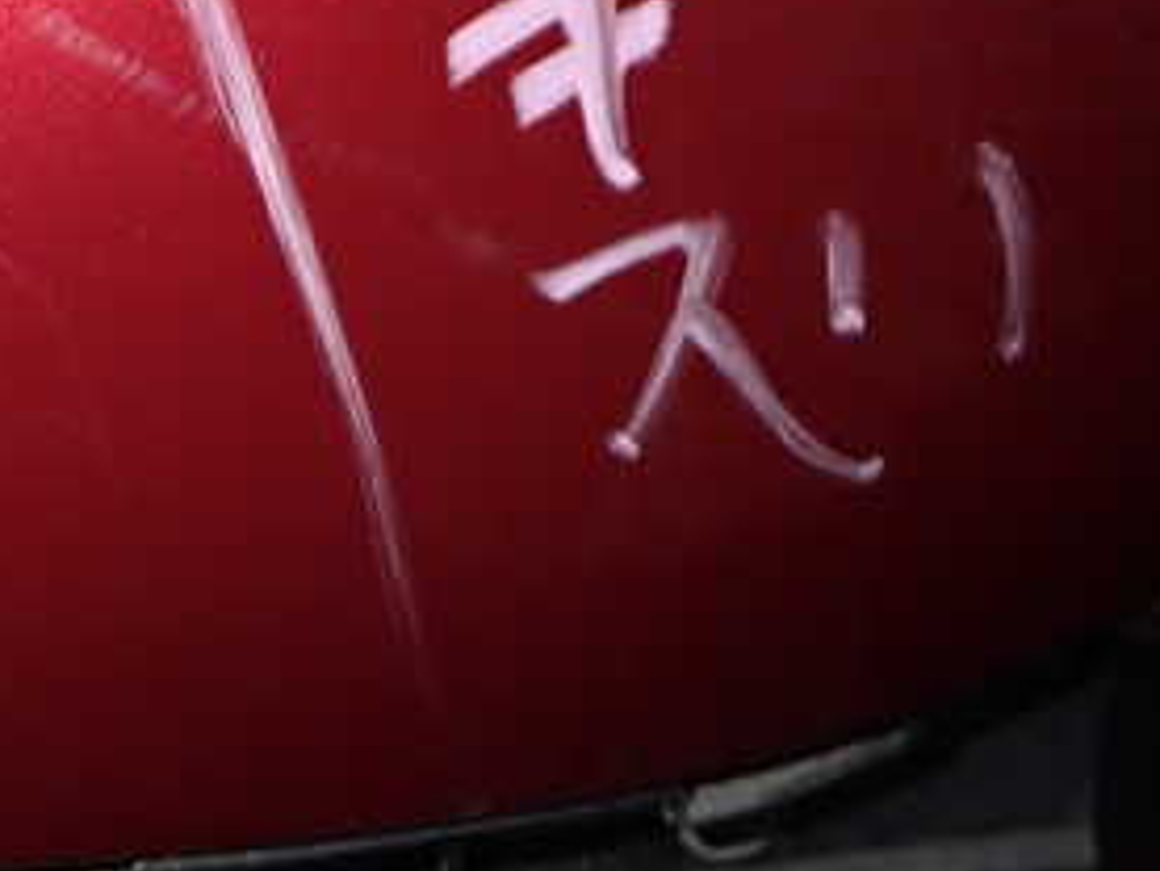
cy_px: 247
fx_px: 2179
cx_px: 29
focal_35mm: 65
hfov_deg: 28.2
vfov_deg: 22.4
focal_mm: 5.4
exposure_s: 1/30
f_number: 6.3
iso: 320
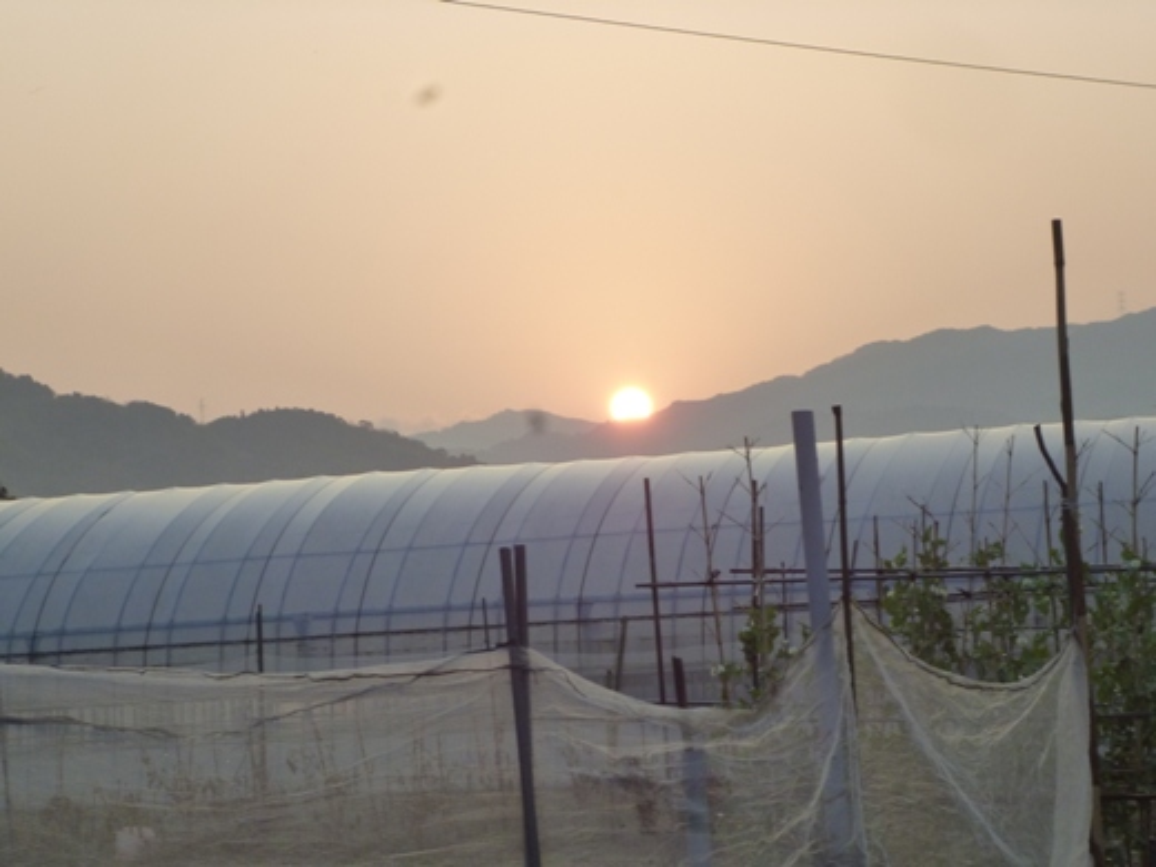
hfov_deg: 17.6
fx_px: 3740
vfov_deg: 13.2
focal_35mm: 112
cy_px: 434
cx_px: 578
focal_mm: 20
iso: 160
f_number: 6.5
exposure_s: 1/100
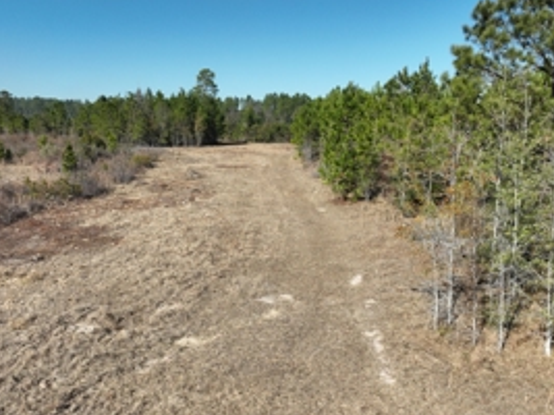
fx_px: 576
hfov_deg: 51.4
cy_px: 280
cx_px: 286
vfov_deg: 39.1
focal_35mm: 36
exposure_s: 1/2000
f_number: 2.8
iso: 100
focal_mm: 12.29
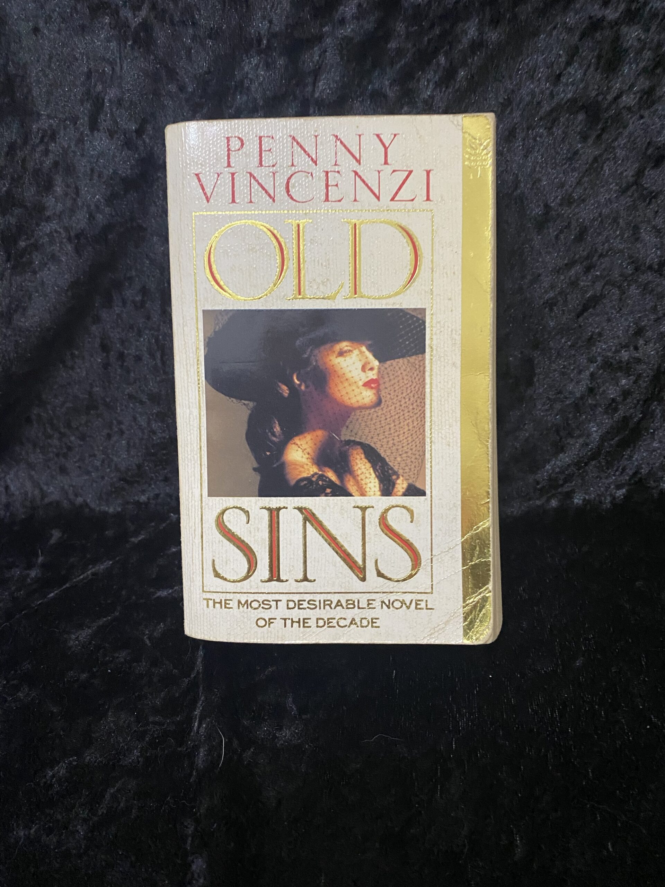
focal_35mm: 26
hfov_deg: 53.1
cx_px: 332
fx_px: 666
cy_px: 444
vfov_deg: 67.3
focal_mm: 4.25
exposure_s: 1/33
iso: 500
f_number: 1.8
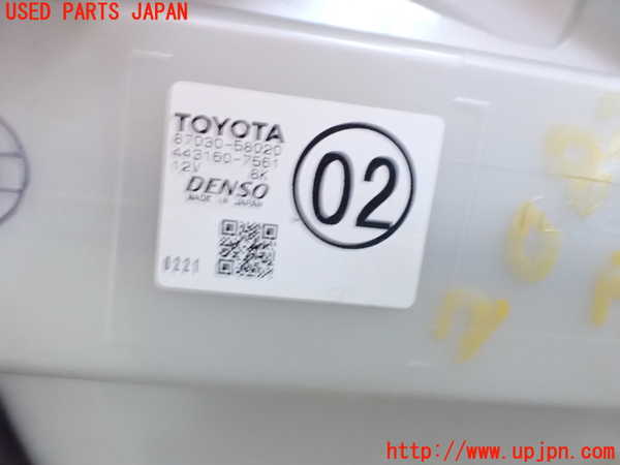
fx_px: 537
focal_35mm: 30
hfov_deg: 60.0
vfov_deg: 46.8
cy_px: 232
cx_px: 310
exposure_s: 1/8
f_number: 2.3
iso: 1600
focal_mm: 5.4
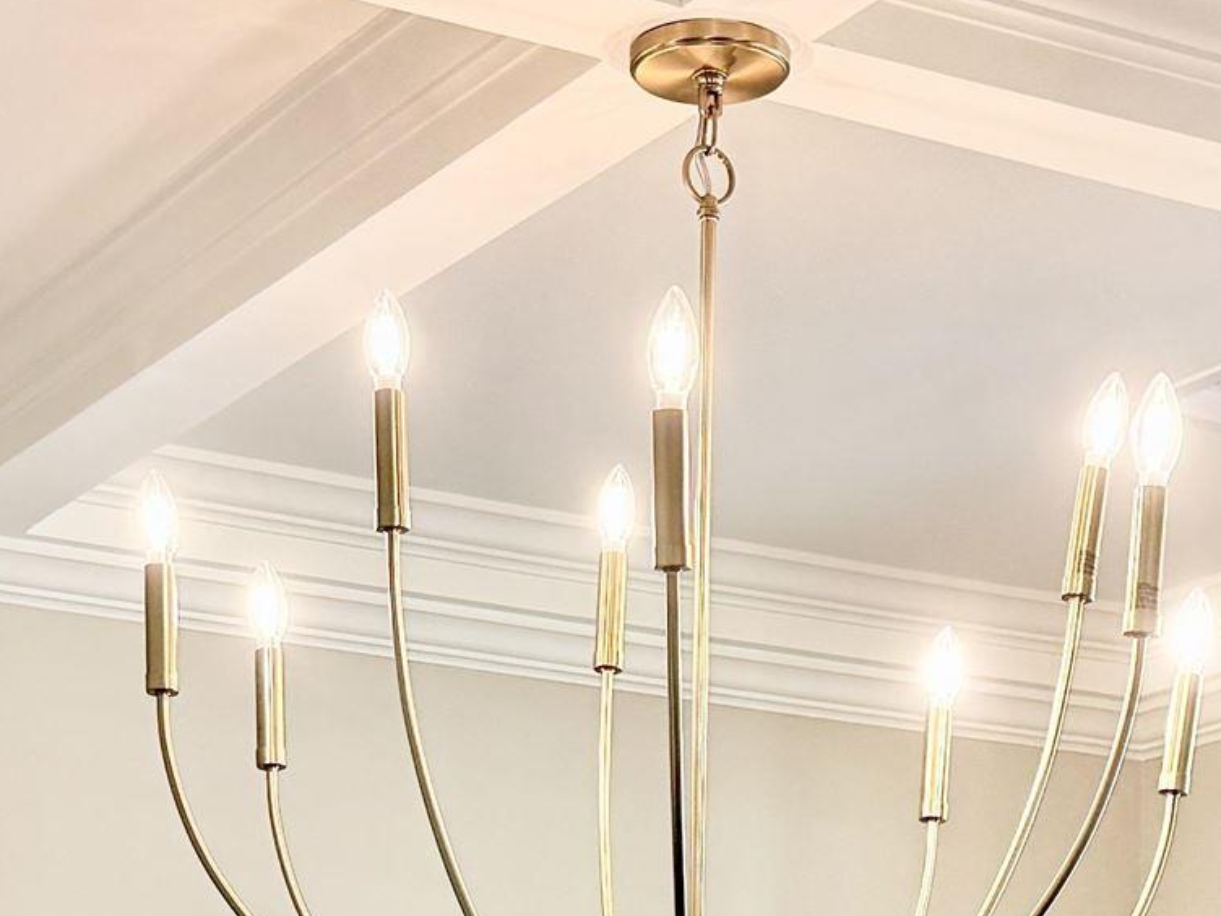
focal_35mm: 98
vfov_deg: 13.9
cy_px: 1470
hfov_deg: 20.0
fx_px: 3457
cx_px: 763
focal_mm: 6.76
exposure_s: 1/234
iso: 160
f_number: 1.78
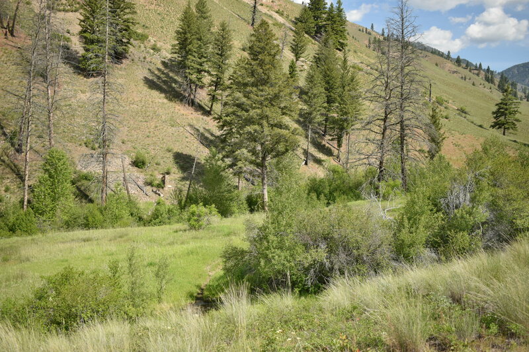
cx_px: 264
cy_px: 176
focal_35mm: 38
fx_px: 551
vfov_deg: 35.5
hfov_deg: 51.3
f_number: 4.5
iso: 640
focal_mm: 25
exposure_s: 1/1600
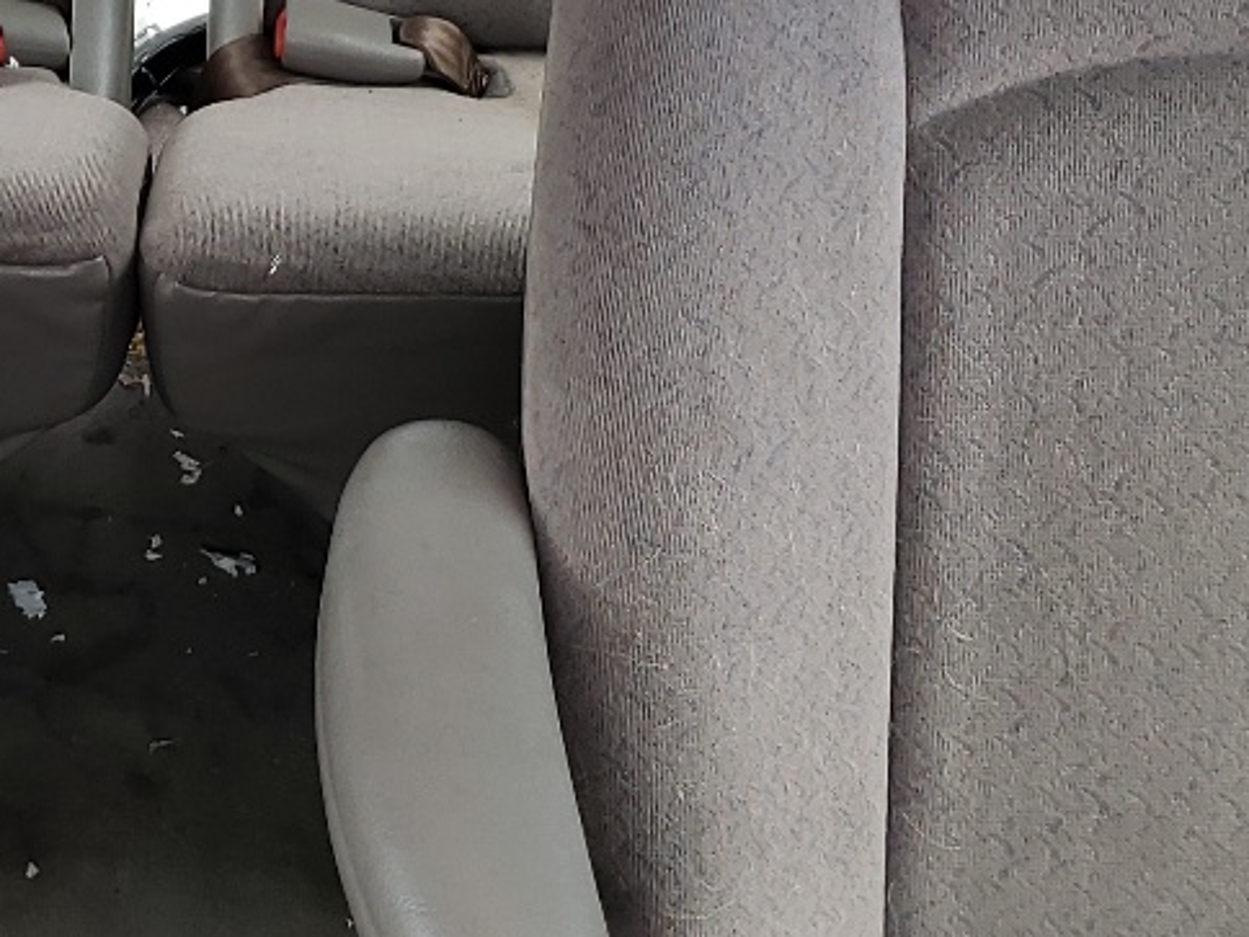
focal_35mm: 86
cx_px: 106
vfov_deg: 16.9
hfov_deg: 22.2
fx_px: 3103
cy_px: 57
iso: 58
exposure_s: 1/60.2
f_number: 1.5
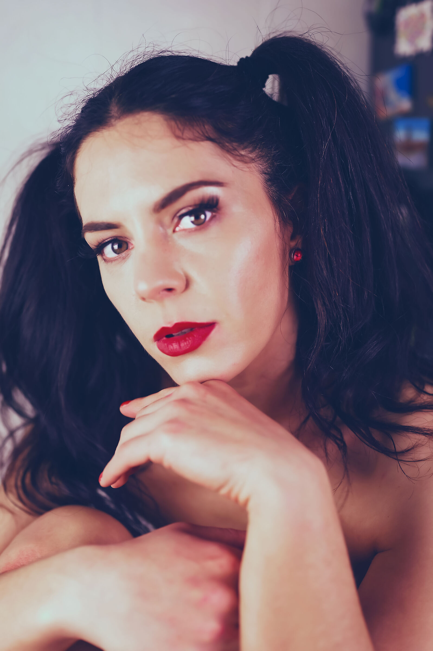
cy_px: 326
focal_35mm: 50
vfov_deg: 39.6
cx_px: 216
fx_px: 903
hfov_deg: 27.0
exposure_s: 1/50
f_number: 2.5
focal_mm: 50
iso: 100
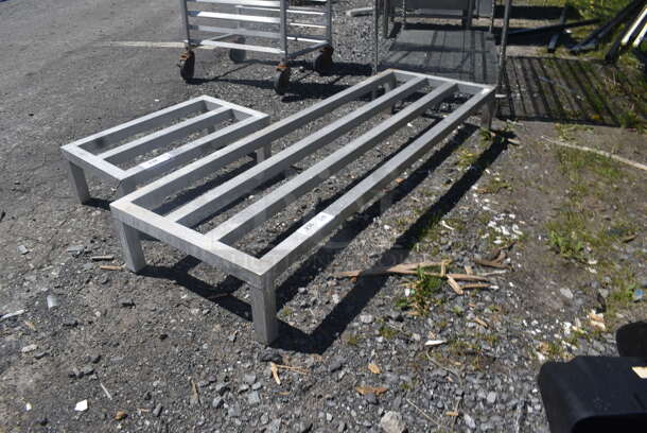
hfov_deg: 67.3
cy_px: 216
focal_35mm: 27
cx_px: 324
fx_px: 486
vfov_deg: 48.0
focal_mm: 18
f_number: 8
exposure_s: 1/400
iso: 100
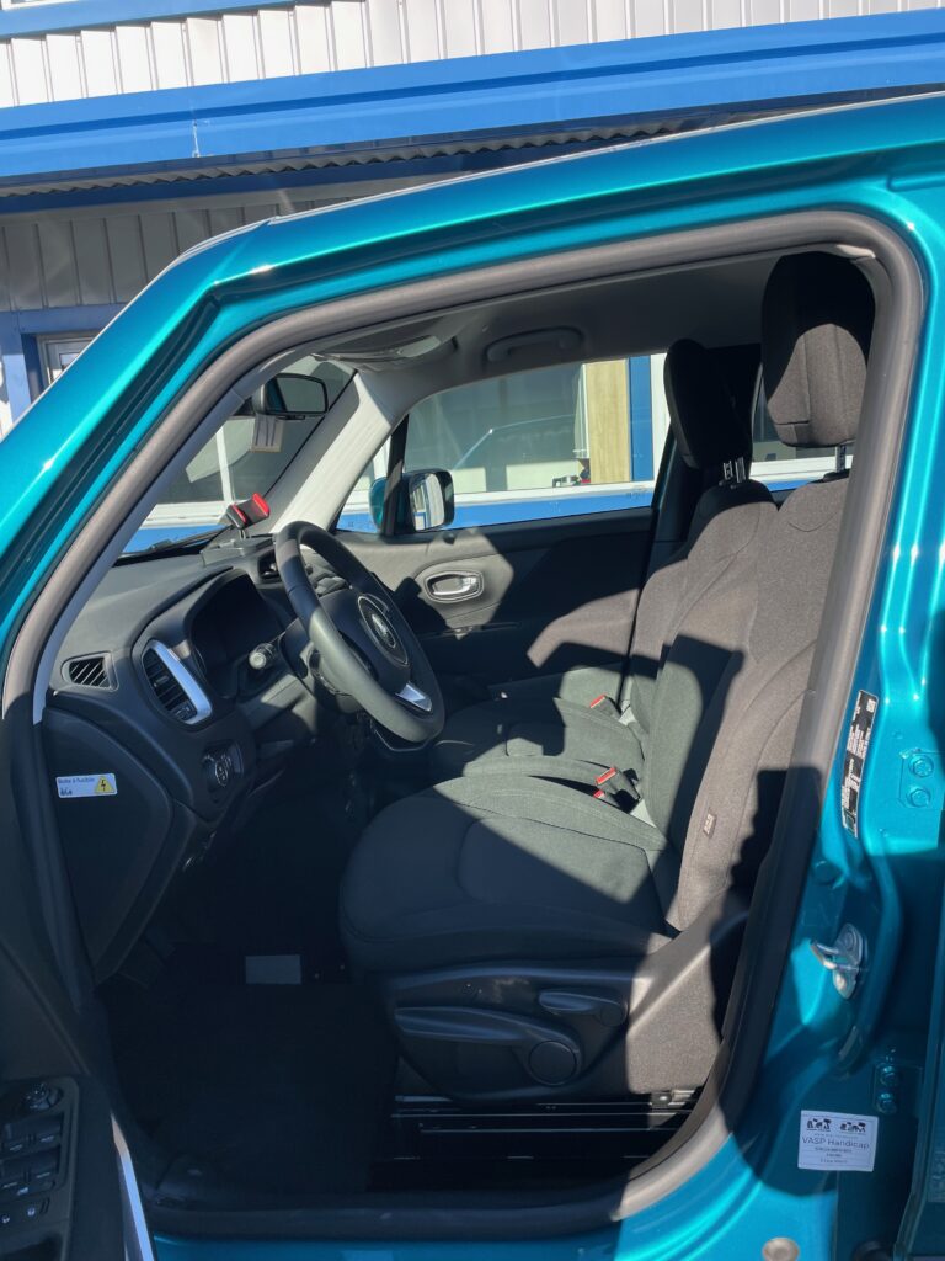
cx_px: 472
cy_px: 630
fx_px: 946
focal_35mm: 26
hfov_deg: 53.1
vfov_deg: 67.3
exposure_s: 1/682
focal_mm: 4.2
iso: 32
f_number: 1.6
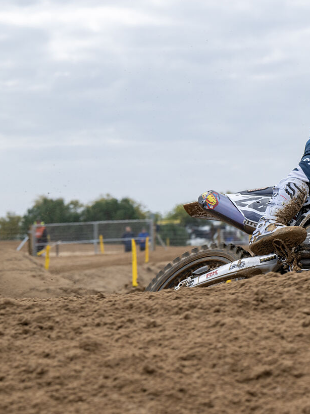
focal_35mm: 128
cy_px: 207
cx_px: 291
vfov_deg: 15.4
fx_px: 1529
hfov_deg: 11.5
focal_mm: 88
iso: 320
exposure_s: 1/1250
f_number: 5.6
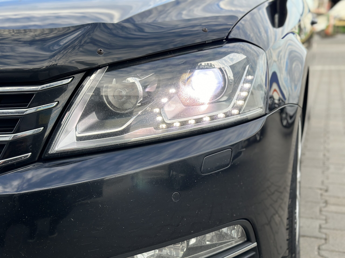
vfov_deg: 30.3
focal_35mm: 48
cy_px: 129
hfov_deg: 39.7
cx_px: 172
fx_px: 478
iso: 80
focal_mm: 6.86
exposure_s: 1/580
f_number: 1.78
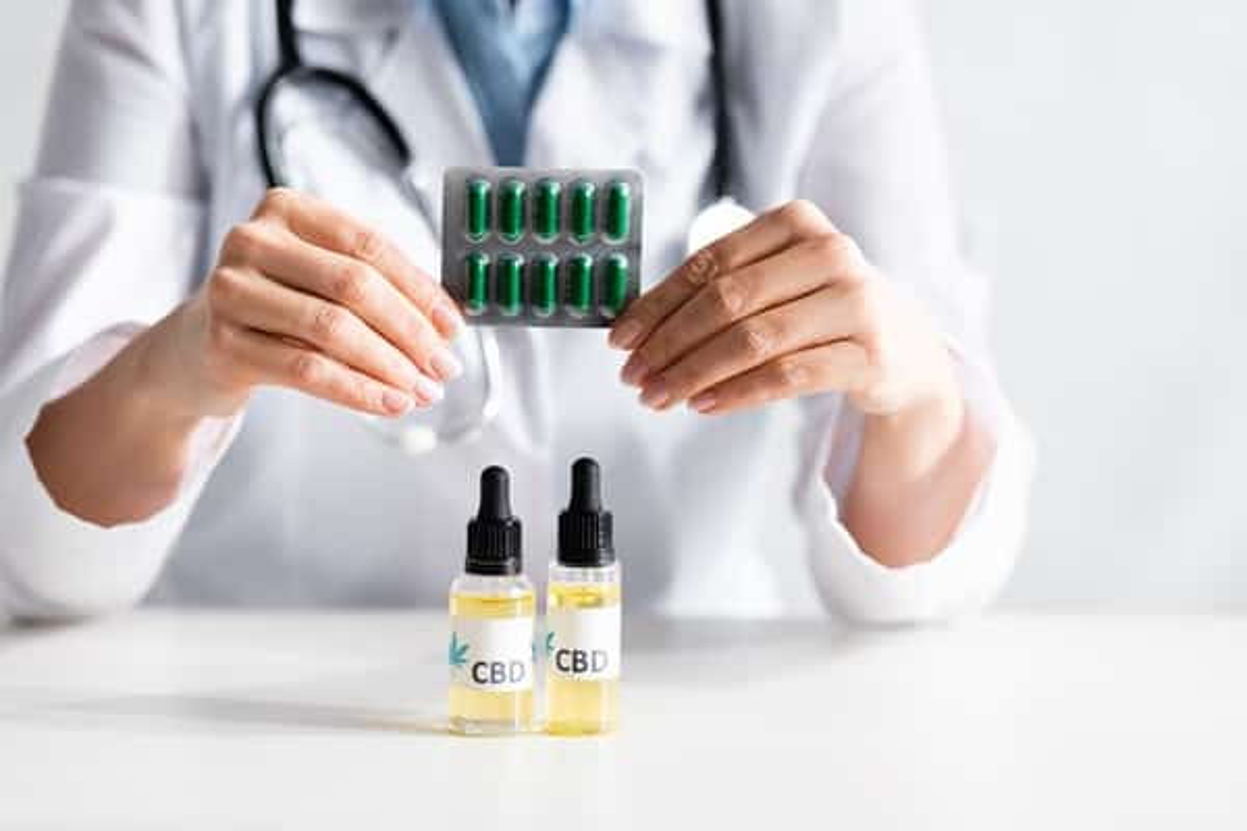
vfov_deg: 10.5
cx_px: 624
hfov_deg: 15.8
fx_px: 4503
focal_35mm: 130
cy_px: 416
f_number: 2.8
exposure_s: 1/200
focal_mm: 130
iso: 100
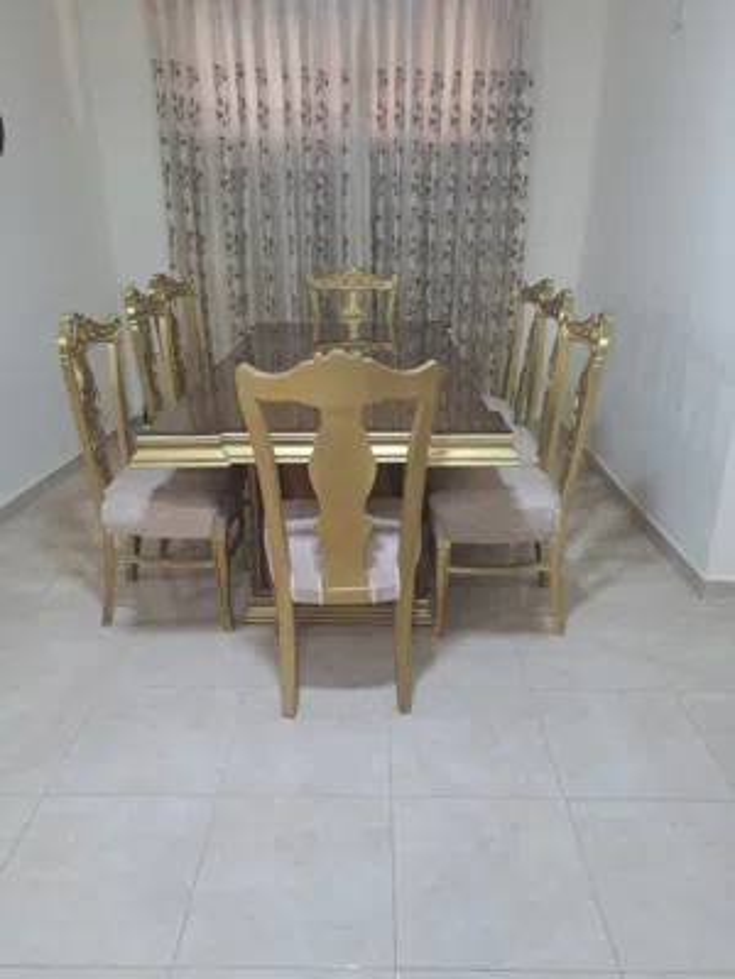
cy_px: 490
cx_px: 368
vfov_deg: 69.4
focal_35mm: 25
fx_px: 708
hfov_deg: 54.9
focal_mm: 4.65
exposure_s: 1/50
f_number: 1.8
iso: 200
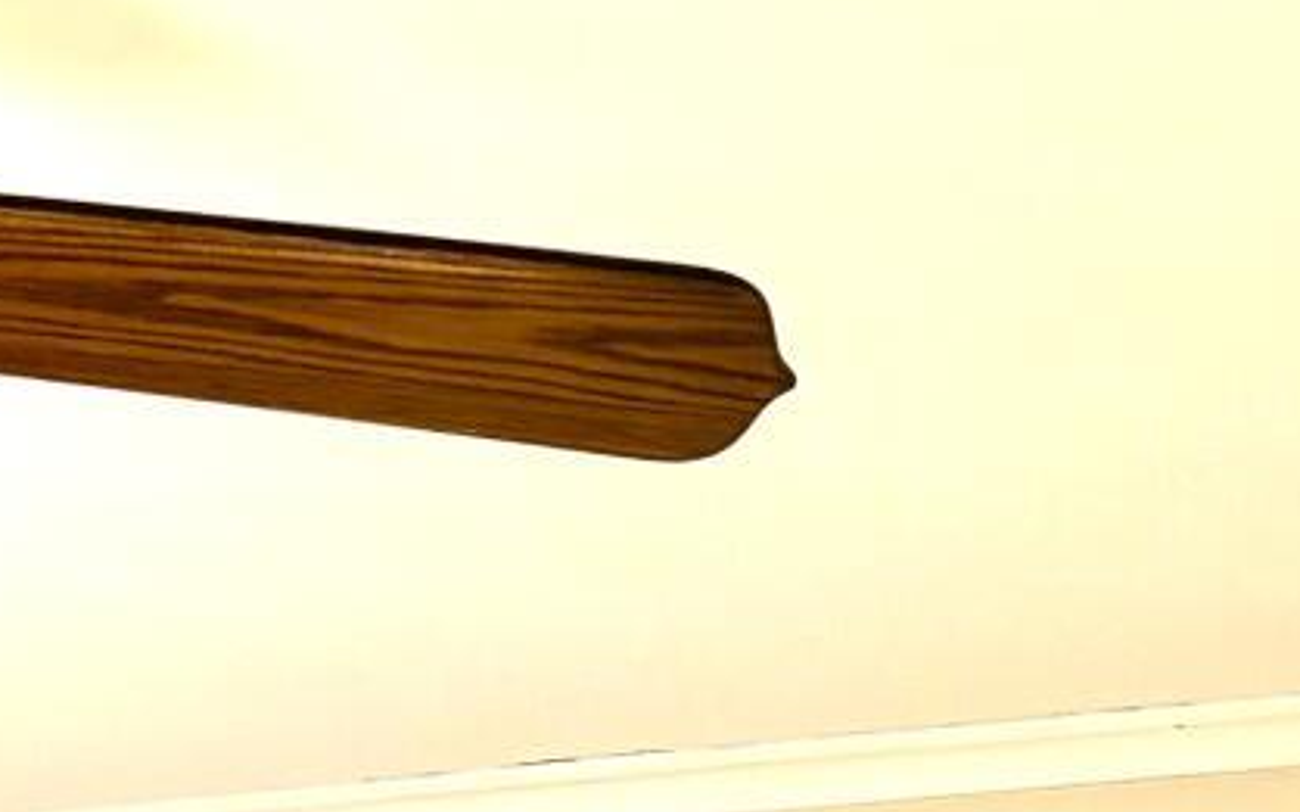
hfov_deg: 10.5
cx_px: 1359
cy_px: 3220
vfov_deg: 5.7
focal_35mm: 198
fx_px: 7013
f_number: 1.6
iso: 50
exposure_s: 1/121
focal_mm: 5.96
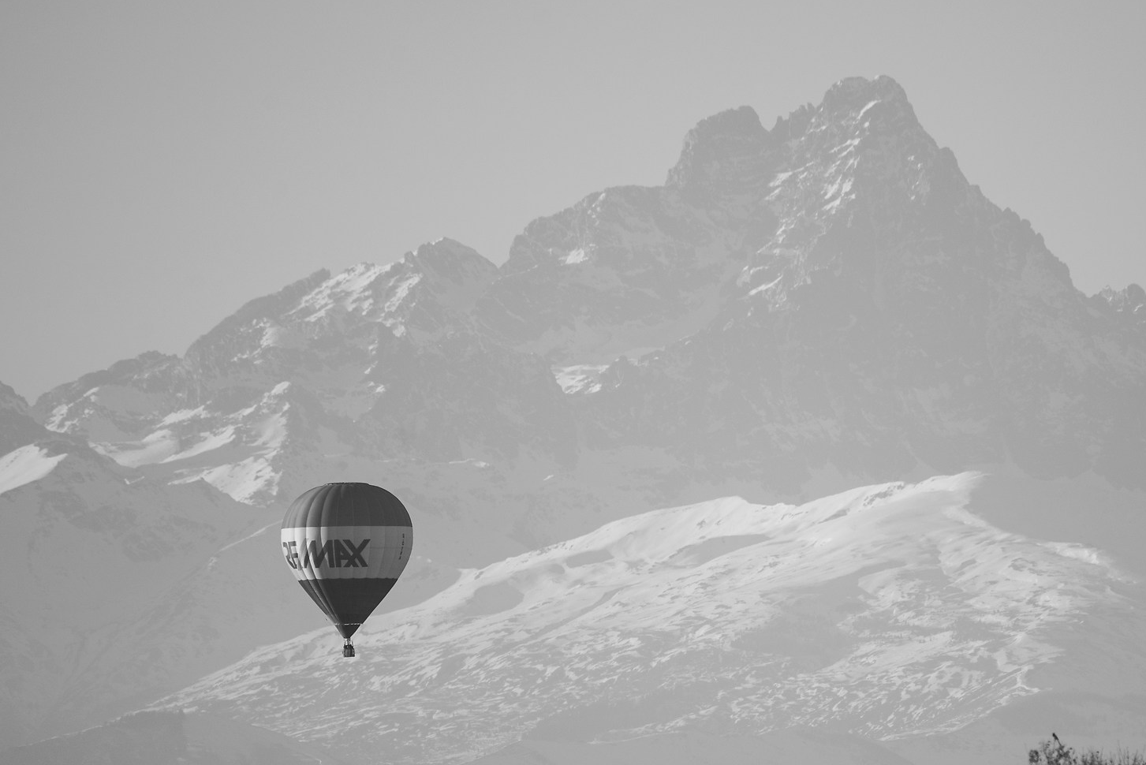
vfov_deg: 1.7
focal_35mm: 826
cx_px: 763
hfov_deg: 2.5
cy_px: 494
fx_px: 26303
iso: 200
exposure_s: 1/2000
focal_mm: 500
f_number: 6.3
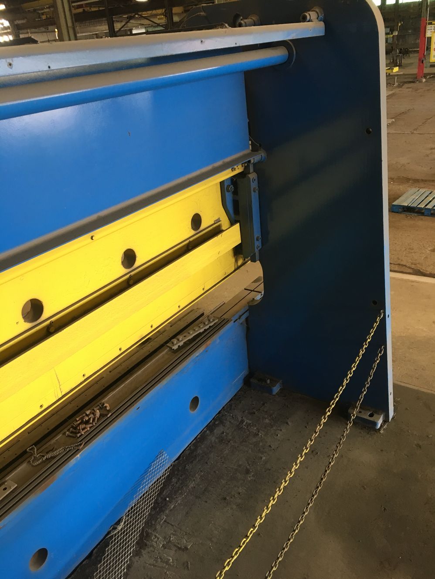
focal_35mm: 29
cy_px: 290
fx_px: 486
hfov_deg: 48.2
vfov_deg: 61.7
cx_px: 218
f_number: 2.2
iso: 80
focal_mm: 4.15
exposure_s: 1/30
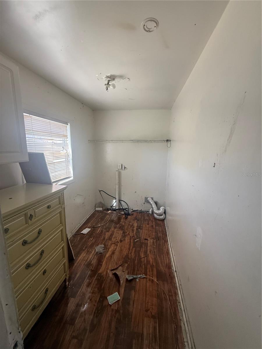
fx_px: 141
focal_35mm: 14
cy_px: 174
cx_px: 131
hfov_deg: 85.7
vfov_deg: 102.1
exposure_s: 1/61
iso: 320
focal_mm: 2.22
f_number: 2.2
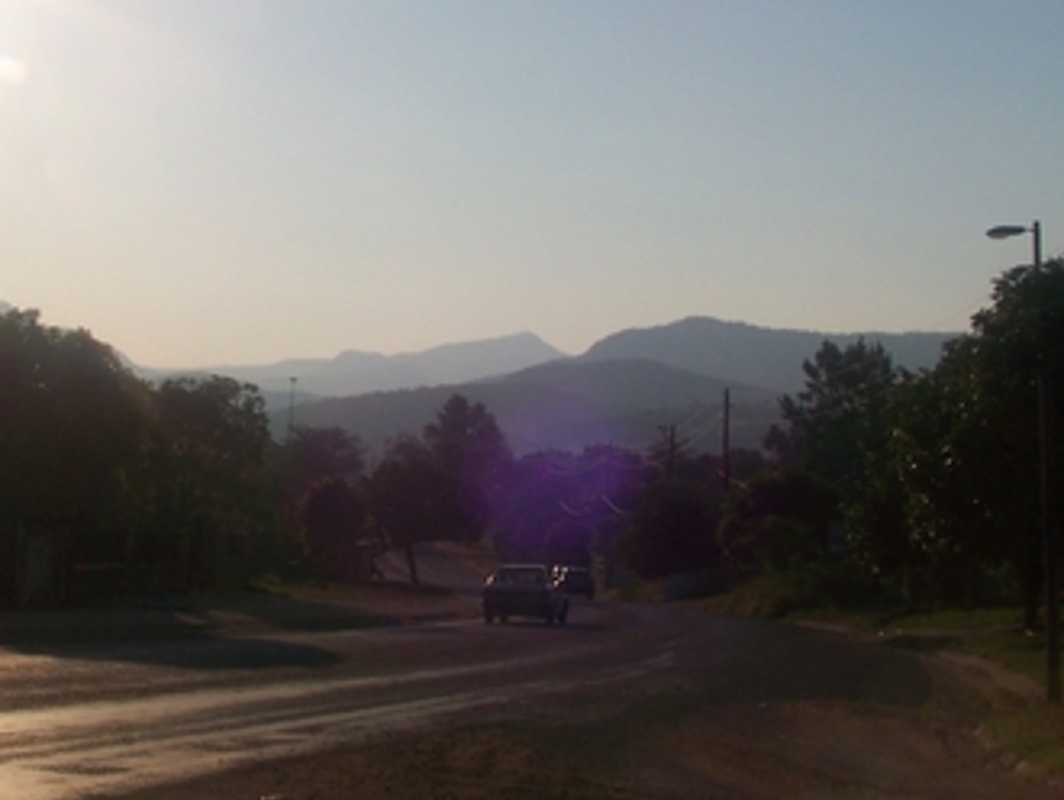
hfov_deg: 24.0
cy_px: 197
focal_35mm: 80
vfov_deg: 18.3
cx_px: 219
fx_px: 2461
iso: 64
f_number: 5.6
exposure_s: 1/1250
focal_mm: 5.85
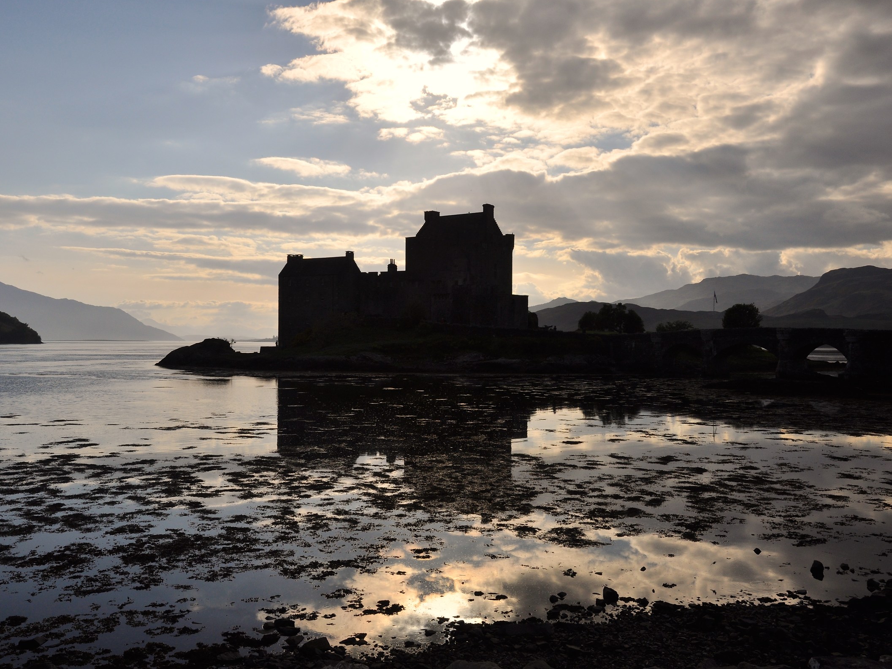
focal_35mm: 36
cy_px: 333
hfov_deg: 51.3
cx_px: 426
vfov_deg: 39.7
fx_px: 928
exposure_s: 1/200
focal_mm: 22
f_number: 11
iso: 200
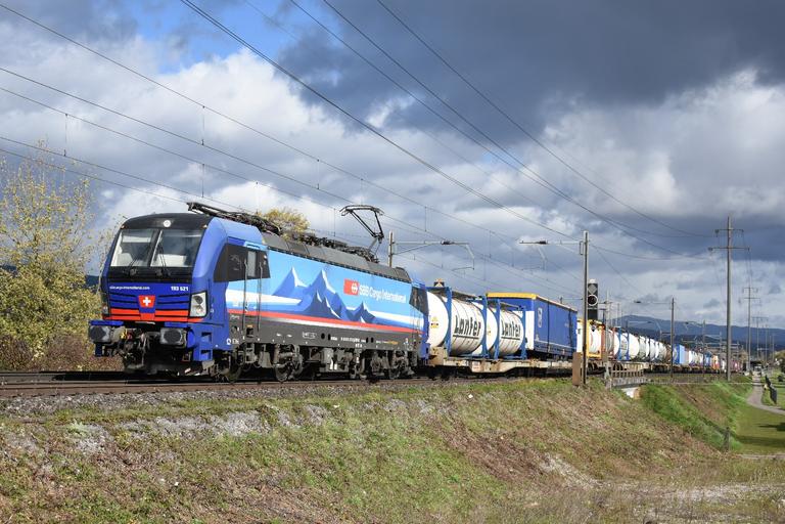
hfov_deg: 38.9
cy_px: 262
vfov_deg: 26.5
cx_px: 392
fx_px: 1112
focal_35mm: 51
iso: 200
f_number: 5.6
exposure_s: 1/1250
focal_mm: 34
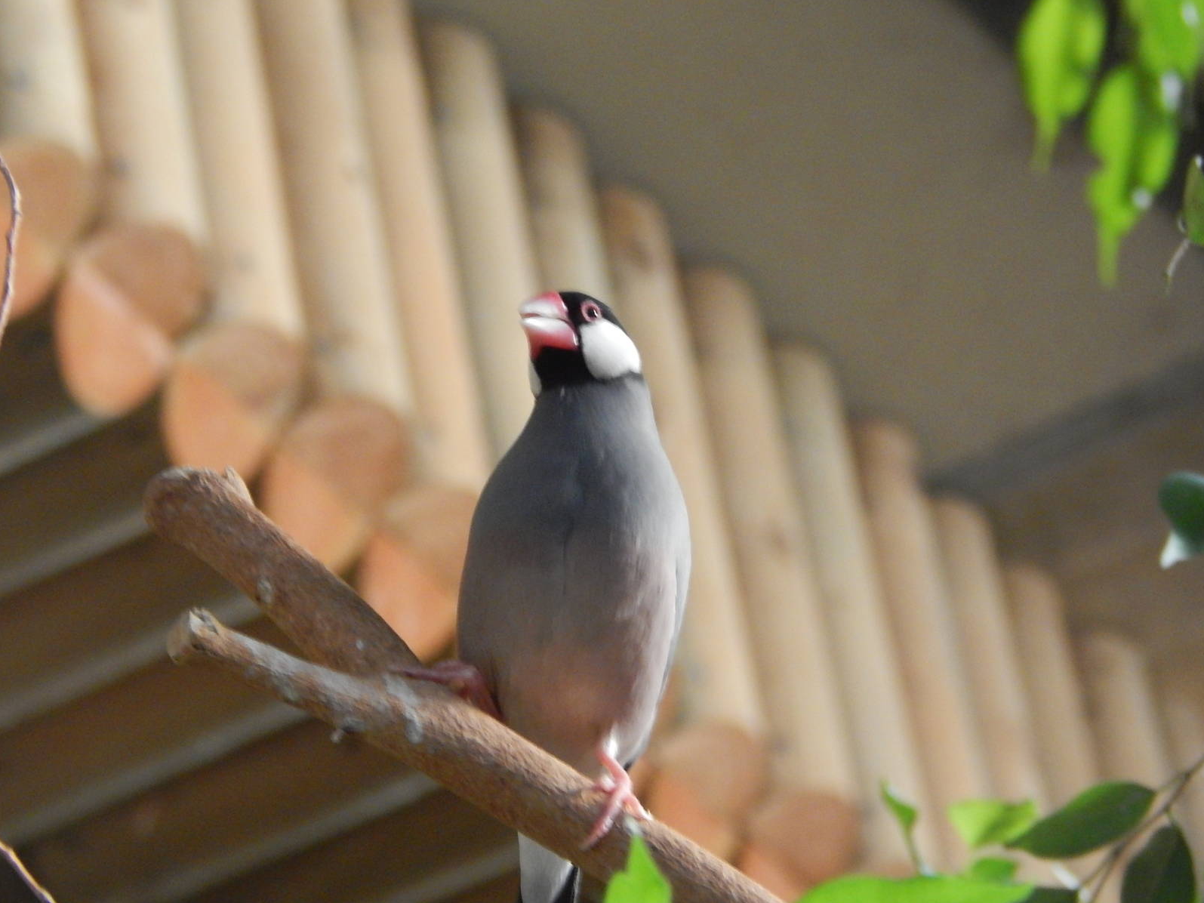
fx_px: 11094
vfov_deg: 4.7
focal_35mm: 319
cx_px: 602
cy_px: 452
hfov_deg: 6.2
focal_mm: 56.5
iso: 640
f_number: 5.7
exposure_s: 1/30
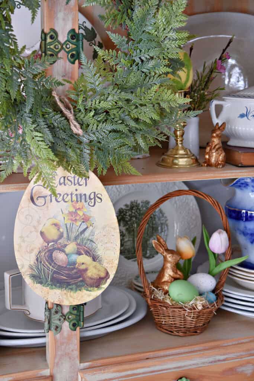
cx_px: 127
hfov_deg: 23.8
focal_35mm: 57
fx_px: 603
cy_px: 190
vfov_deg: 35.0
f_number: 5.6
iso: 400
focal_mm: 38
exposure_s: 1/125
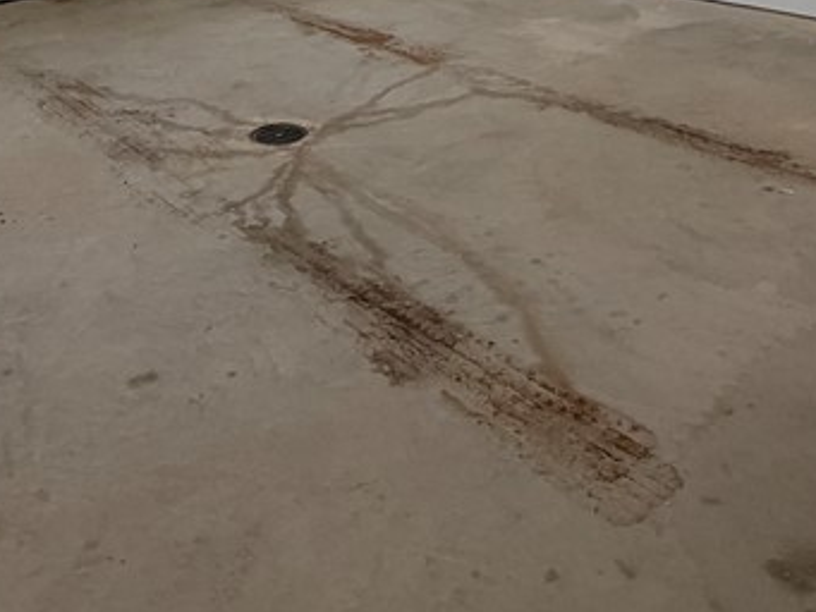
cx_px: 388
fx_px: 990
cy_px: -186
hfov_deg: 44.8
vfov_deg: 28.2
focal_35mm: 42
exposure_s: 1/60
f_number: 2.2
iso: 160
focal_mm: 2.22
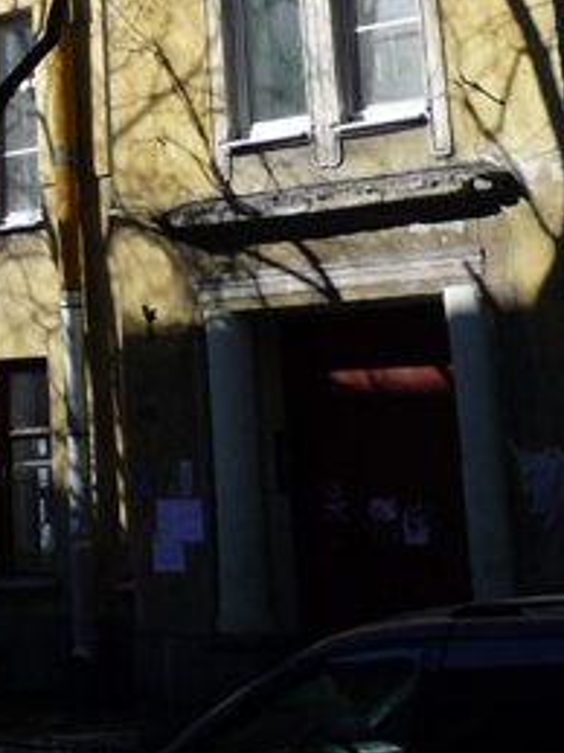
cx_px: -99
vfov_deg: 17.9
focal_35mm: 99
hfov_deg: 14.5
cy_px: -352
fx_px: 2152
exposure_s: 1/400
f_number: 4.5
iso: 100
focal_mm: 5.2
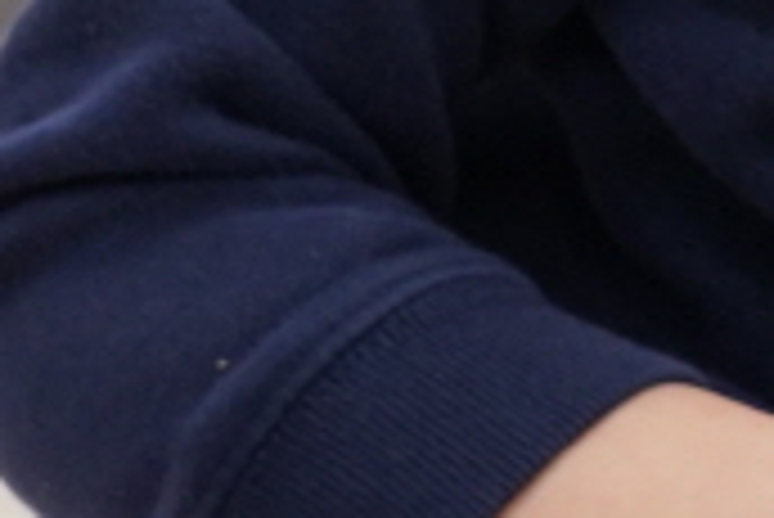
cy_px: -1336
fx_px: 6176
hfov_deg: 6.6
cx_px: 2241
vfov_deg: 4.5
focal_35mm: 287
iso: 2500
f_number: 7.1
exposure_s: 1/50
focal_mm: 38
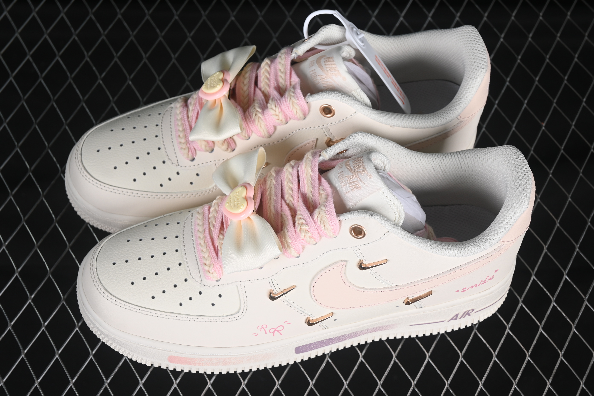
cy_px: 198
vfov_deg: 18.2
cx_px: 297
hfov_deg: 27.0
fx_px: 1237
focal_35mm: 75
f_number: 7.1
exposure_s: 1/80
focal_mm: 50
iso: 160
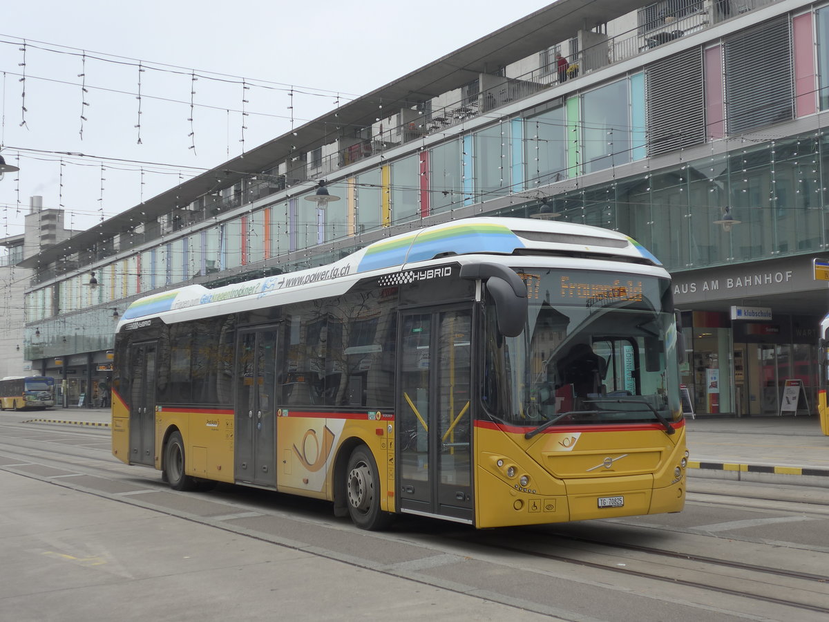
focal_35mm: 46
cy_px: 311
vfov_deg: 31.5
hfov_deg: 41.2
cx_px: 414
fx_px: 1102
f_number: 3
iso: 160
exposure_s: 1/500
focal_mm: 9.5
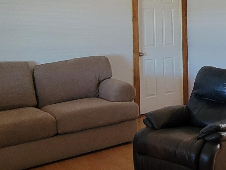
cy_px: 34
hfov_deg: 31.5
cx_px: 263
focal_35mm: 52
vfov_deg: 27.5
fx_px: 340
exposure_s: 1/30
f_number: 2.2
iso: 320
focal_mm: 2.2
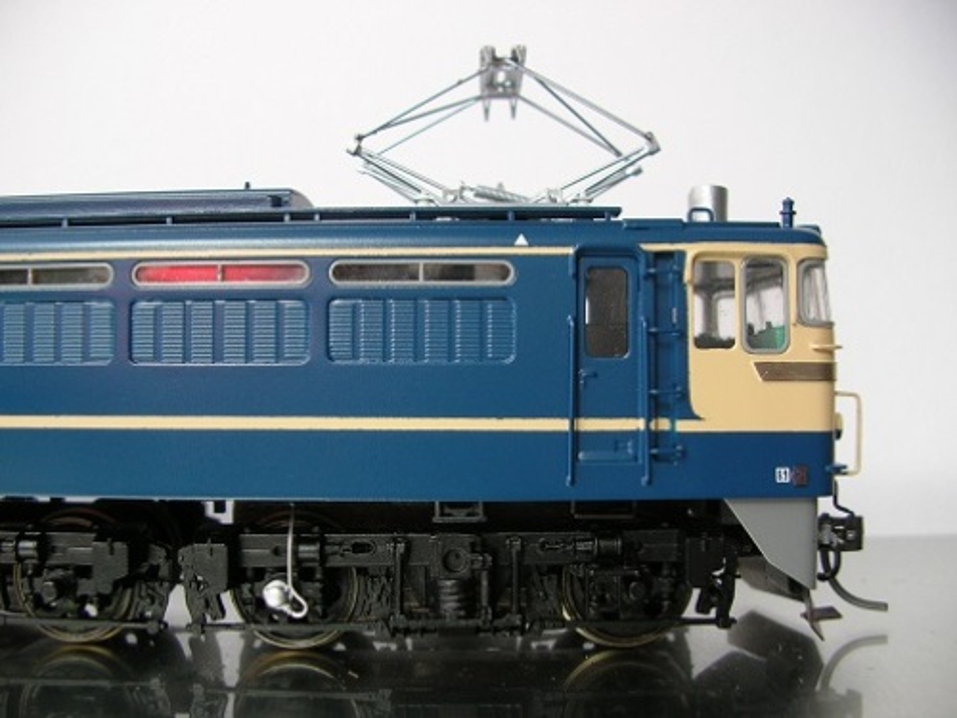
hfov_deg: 52.6
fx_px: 968
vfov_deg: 40.7
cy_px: 359
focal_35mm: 35
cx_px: 478
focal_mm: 5.8
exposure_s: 1/41
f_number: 2.8
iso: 50
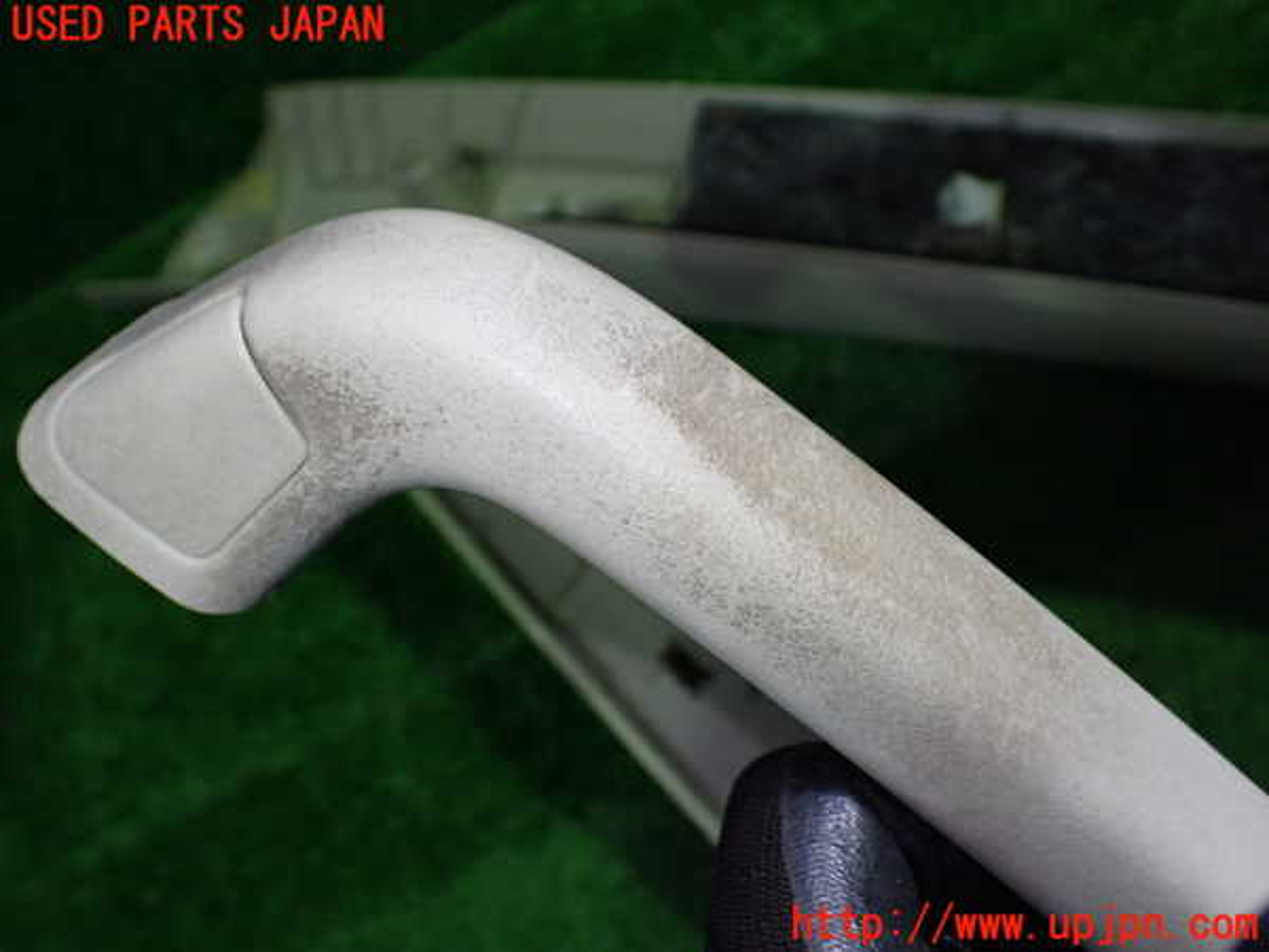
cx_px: 634
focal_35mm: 30
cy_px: 476
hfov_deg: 60.0
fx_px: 1100
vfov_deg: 46.8
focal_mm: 5.4
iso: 400
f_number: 2.3
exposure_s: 1/125
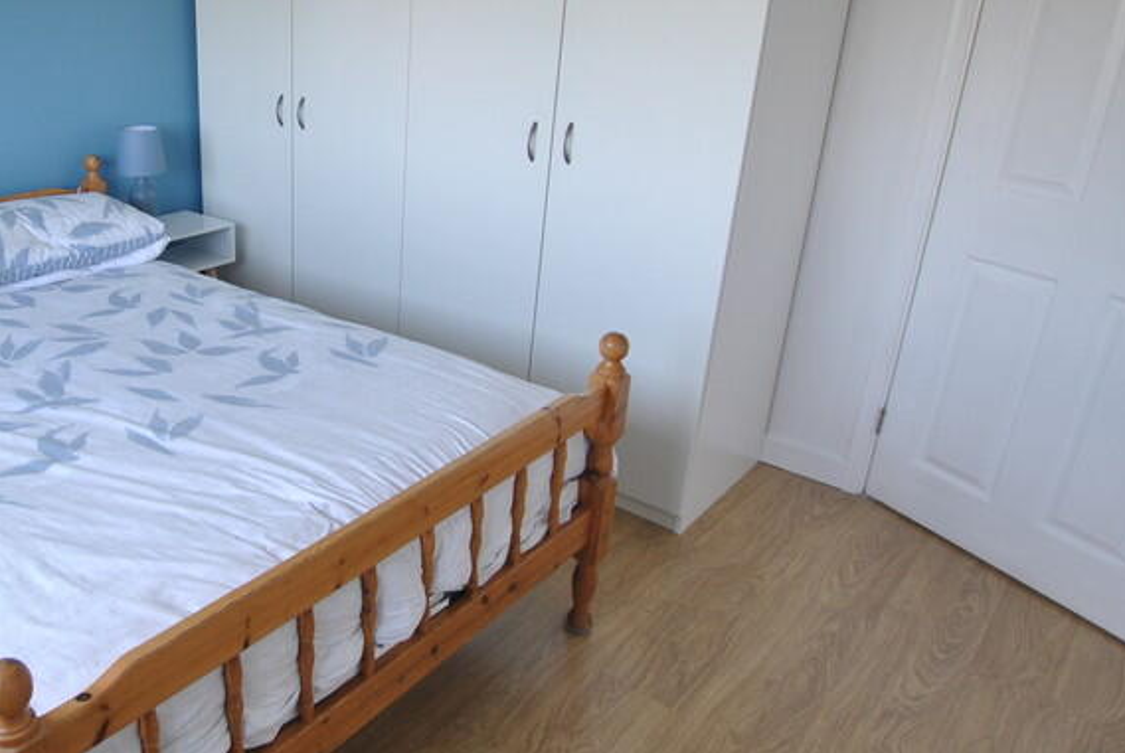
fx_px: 845
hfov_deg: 61.5
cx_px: 219
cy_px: 293
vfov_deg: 47.7
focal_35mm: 27
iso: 200
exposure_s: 1/50
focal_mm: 10
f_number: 3.5
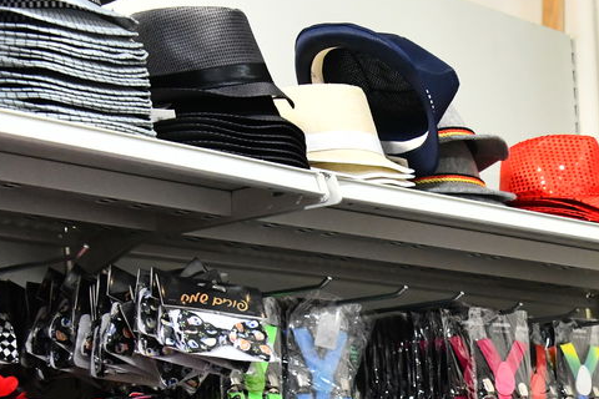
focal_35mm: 105
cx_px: 795
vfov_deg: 12.5
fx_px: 1747
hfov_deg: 18.1
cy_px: 573
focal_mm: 36
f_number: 5.6
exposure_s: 1/200
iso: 2500
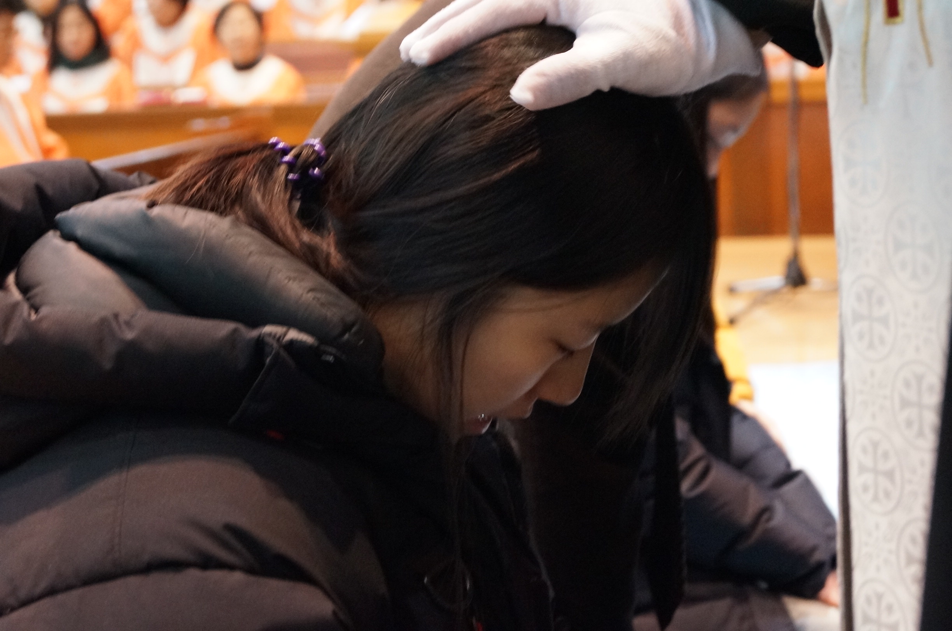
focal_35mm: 82
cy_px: 316
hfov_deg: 24.7
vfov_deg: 16.5
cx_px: 476
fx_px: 2178
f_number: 5.6
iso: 3200
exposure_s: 1/40
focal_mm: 55
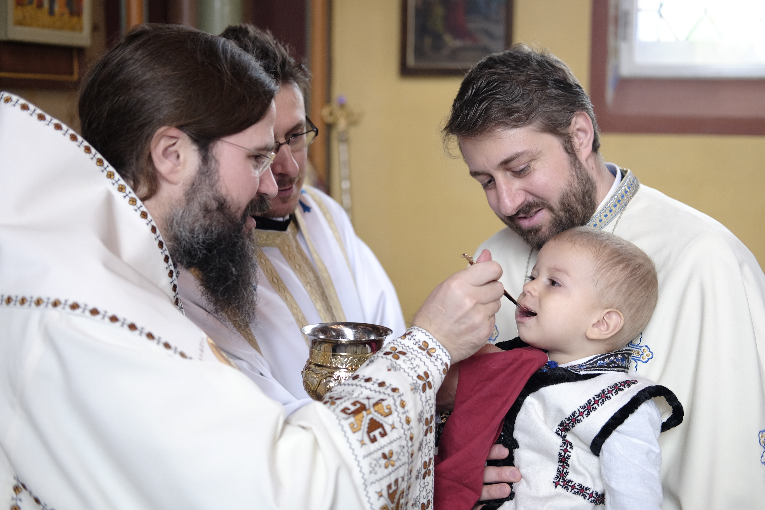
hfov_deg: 37.5
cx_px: 382
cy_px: 255
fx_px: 1126
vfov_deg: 25.5
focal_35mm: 53
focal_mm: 35
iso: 800
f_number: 2
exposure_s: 1/125
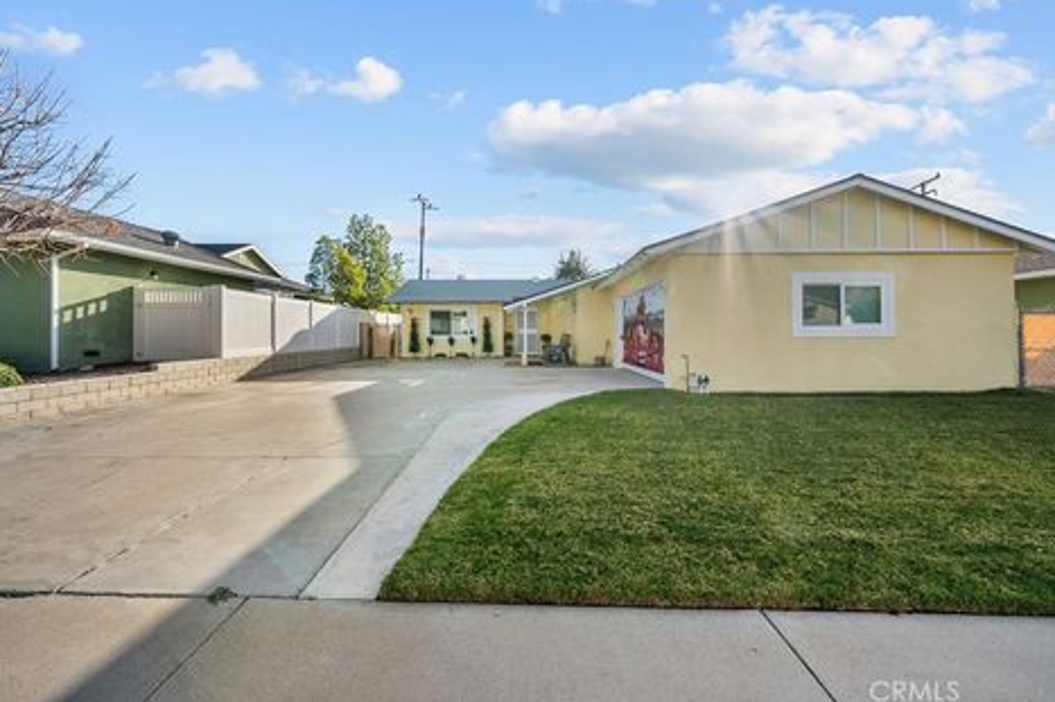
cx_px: 526
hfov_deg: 100.4
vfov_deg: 77.2
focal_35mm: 15
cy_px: 331
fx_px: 439
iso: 125
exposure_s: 1/160
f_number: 9
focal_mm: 14
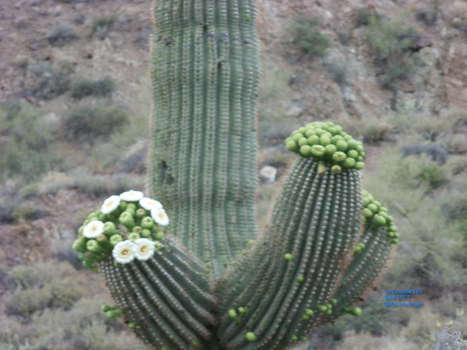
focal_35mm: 190
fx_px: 2563
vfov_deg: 7.8
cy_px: 175
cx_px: 234
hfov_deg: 10.4
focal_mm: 31.5
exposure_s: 1/19
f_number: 4.6
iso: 100
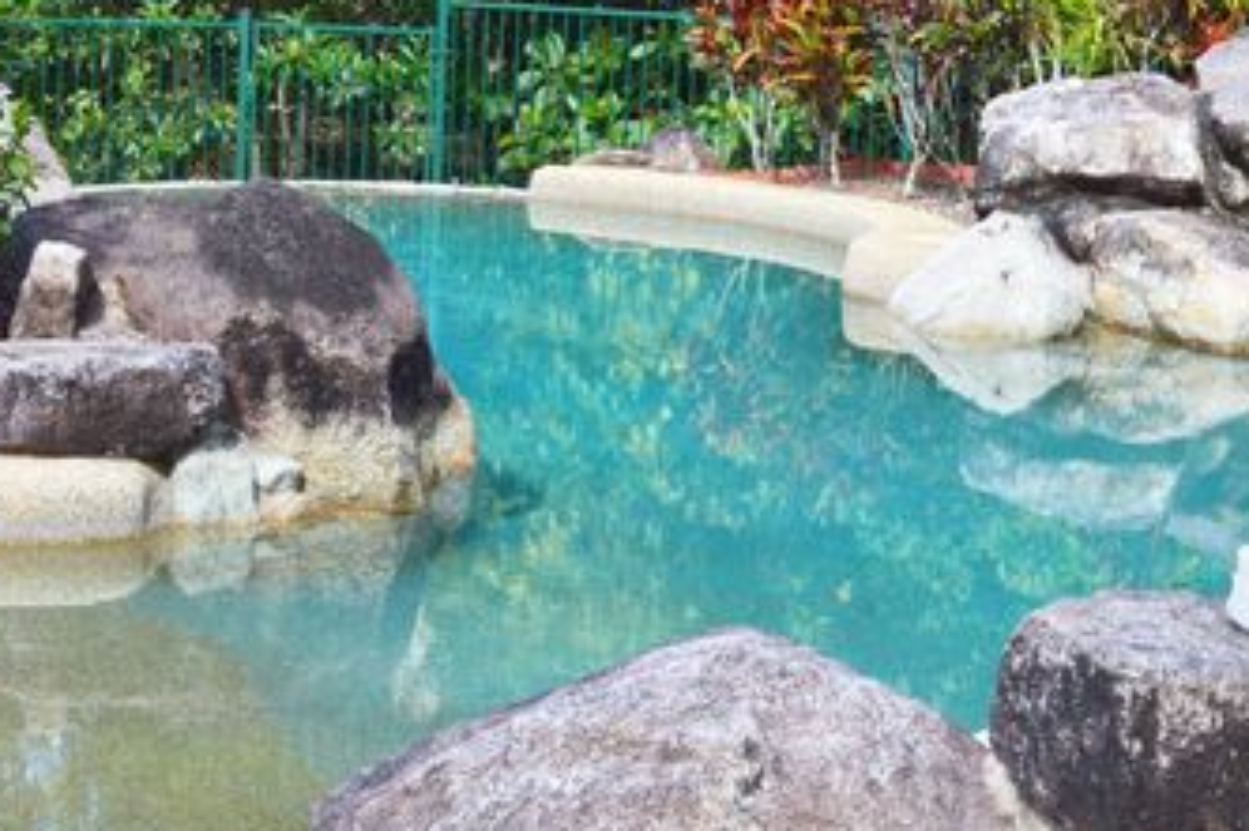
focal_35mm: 102
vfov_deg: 13.4
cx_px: 651
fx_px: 3537
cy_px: 382
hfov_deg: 20.0
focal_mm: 48
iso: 400
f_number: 10
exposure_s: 1/200
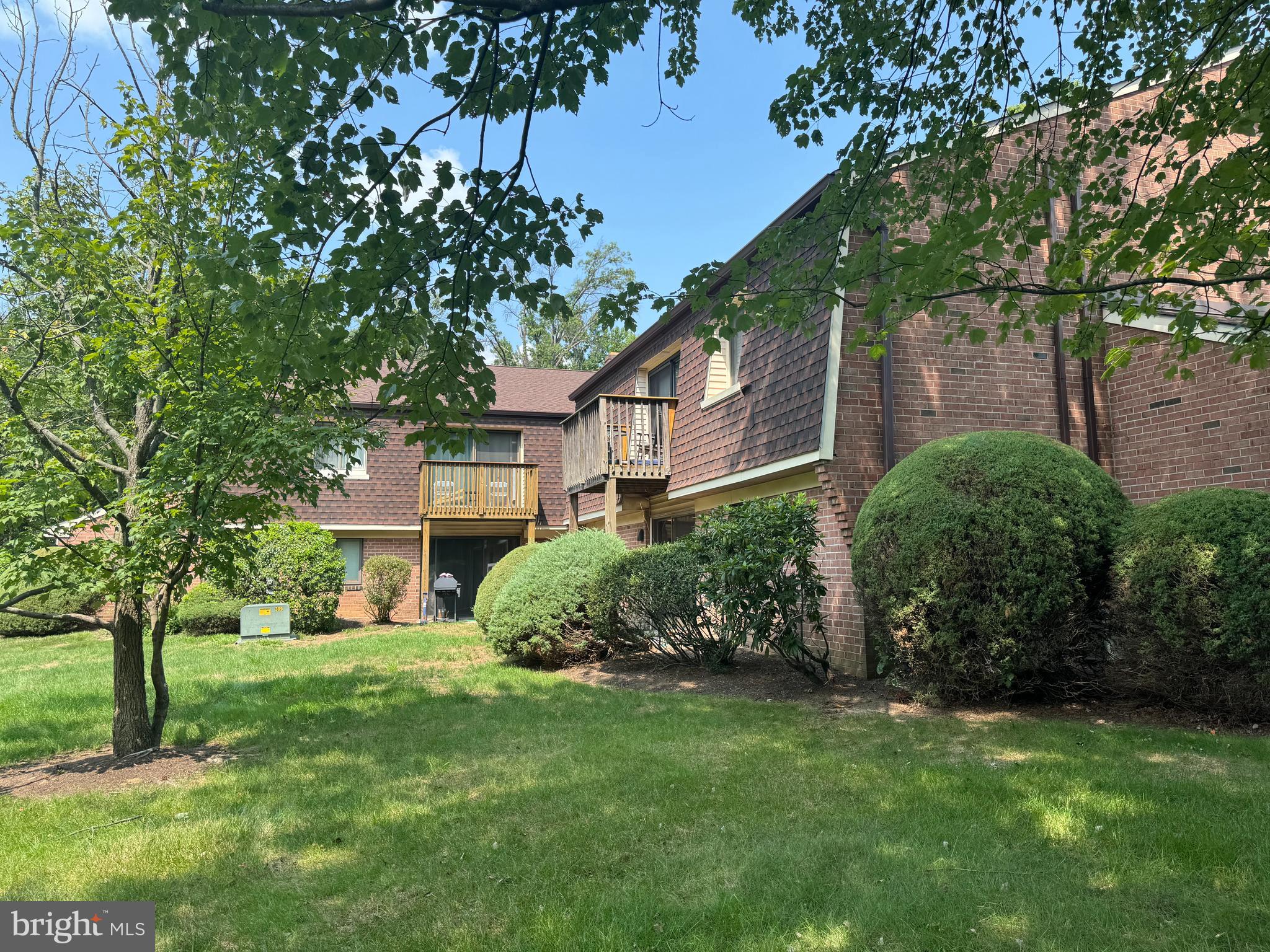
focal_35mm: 24
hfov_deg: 71.6
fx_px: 881
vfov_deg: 56.8
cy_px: 476
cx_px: 635
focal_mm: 6.76
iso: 80
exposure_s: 1/1131
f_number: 1.78
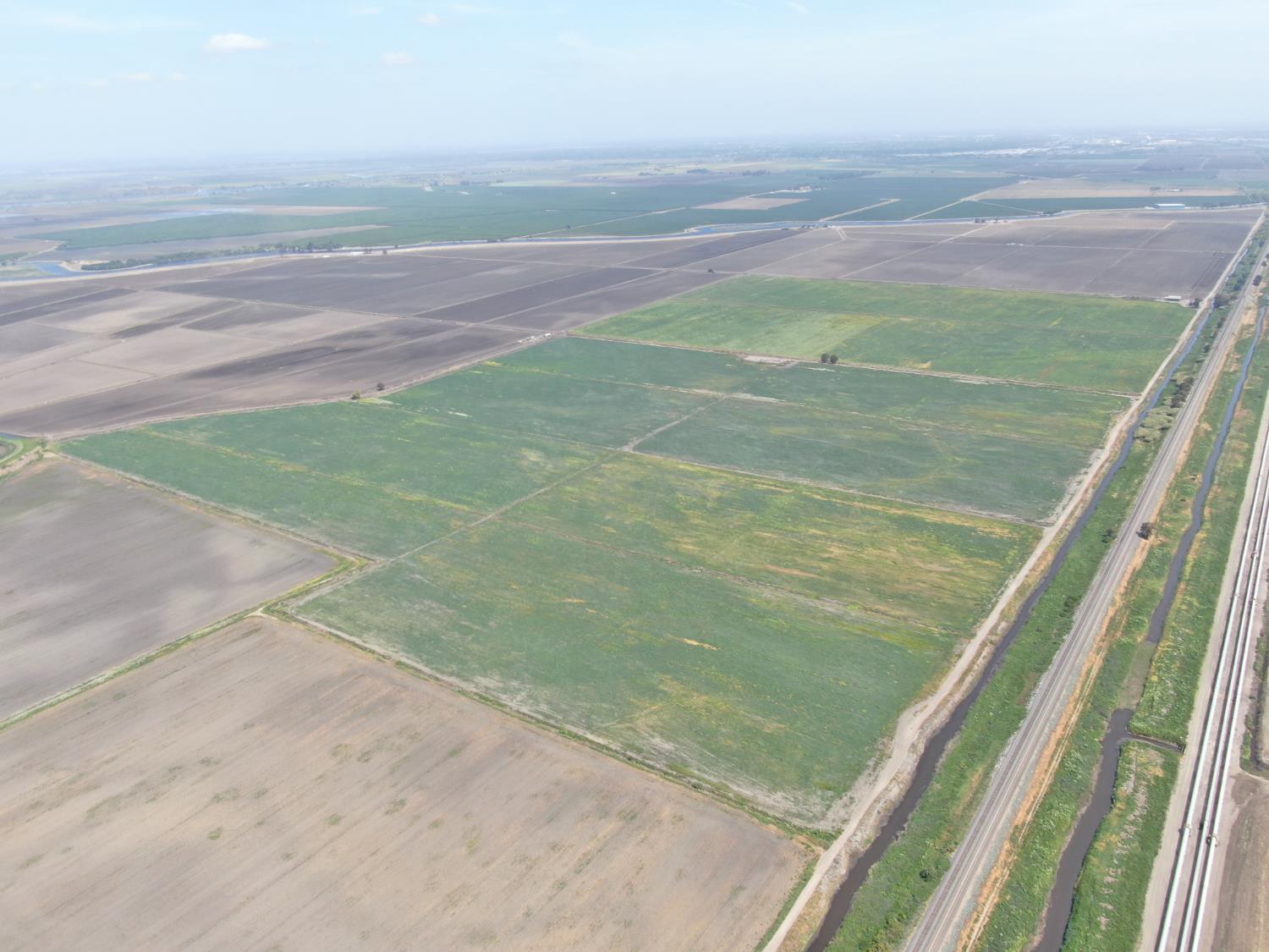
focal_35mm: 25
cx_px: 634
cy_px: 476
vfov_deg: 54.9
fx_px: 916
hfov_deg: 69.4
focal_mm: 4.48
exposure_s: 1/640
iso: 100
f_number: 2.8
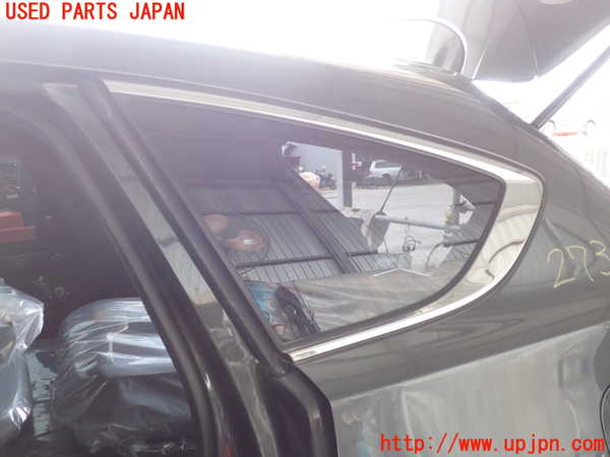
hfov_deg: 60.0
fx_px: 529
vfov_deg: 46.8
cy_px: 228
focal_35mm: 30
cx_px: 305
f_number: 2.3
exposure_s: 1/60
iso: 160
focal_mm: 5.4
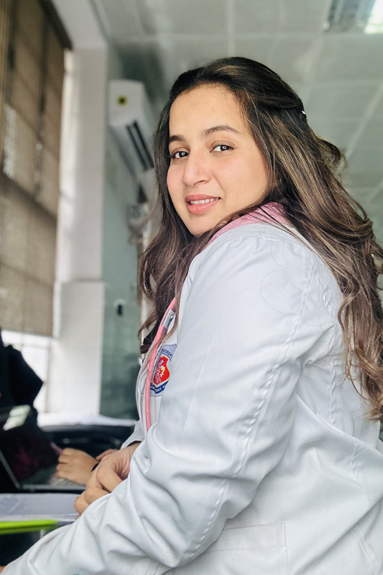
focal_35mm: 32
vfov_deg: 58.7
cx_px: 216
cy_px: 286
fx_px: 511
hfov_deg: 41.0
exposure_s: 1/60
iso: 100
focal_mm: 2.69
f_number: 1.9
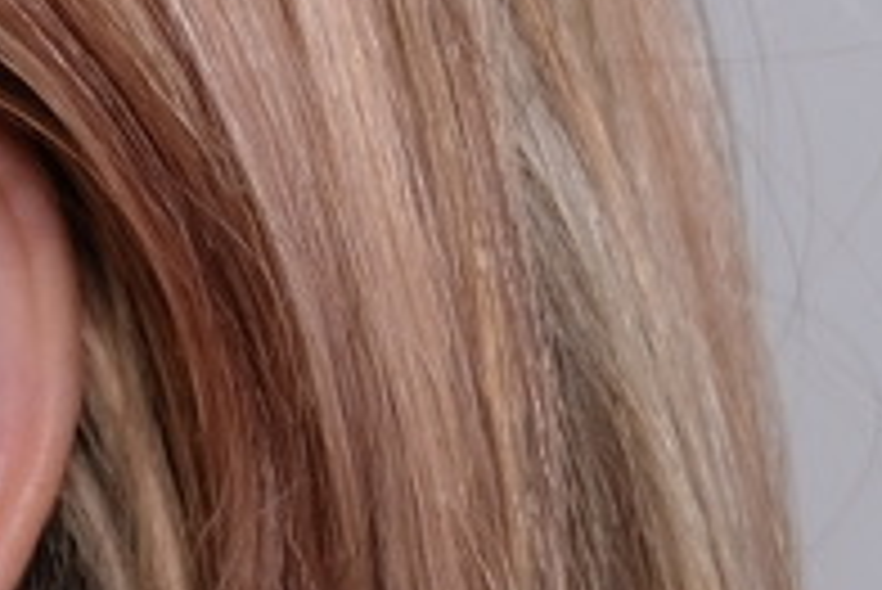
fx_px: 6644
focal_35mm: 271
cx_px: -1305
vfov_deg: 4.9
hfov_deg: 7.1
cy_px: 1594
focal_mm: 32.5
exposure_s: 1/60
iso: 400
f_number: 5
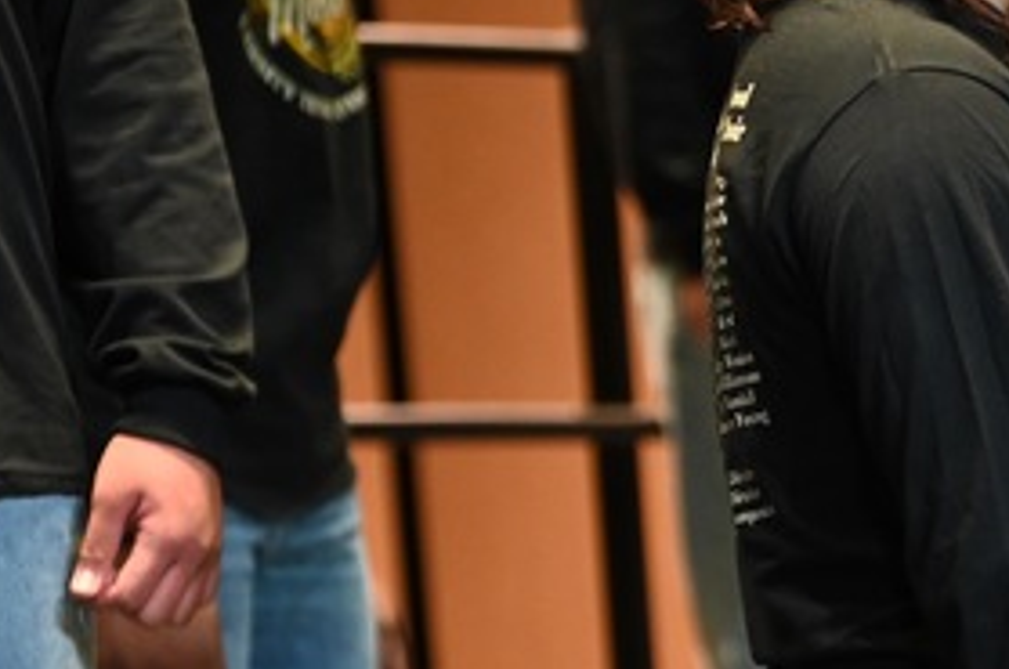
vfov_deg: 3.7
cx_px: 814
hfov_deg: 5.5
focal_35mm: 375
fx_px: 10492
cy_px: 89
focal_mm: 102
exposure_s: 1/500
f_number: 2.8
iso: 2500
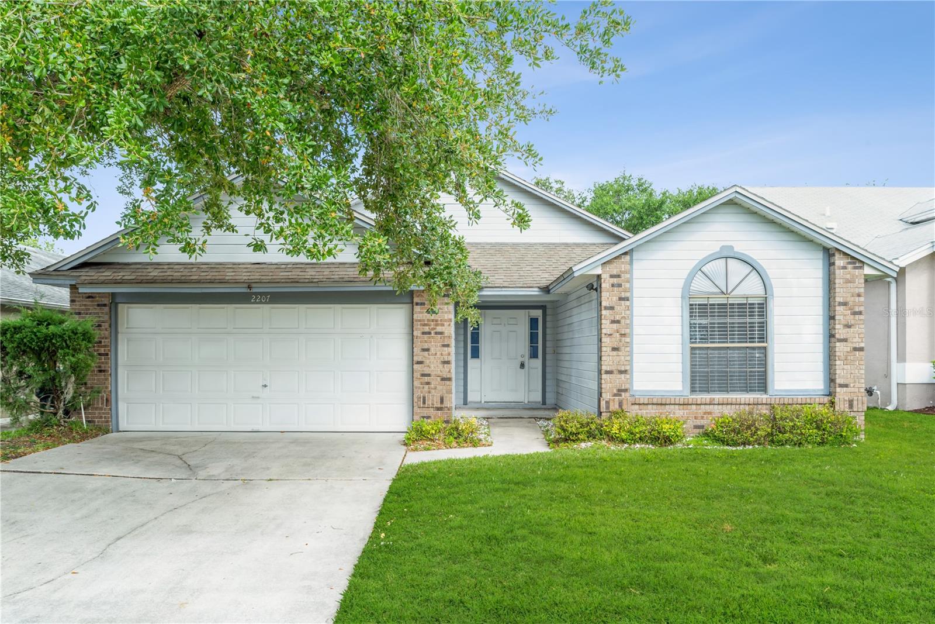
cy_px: 312
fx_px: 753
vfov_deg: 45.0
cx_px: 468
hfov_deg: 63.7
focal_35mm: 29
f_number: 8
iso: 200
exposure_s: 1/100
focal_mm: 29
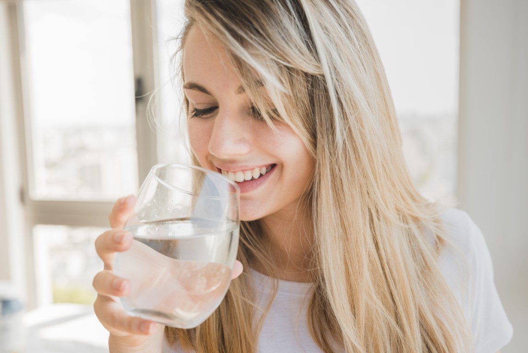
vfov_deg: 29.9
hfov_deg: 43.6
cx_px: 264
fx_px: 660
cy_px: 176
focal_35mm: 45
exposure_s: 1/160
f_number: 4
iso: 125
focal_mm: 45
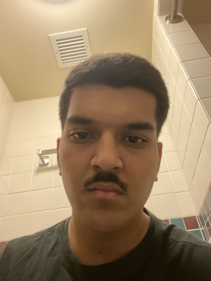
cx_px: 106
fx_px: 244
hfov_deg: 46.8
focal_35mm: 30
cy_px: 140
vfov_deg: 60.0
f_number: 2.2
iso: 800
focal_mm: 2.71
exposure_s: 1/15
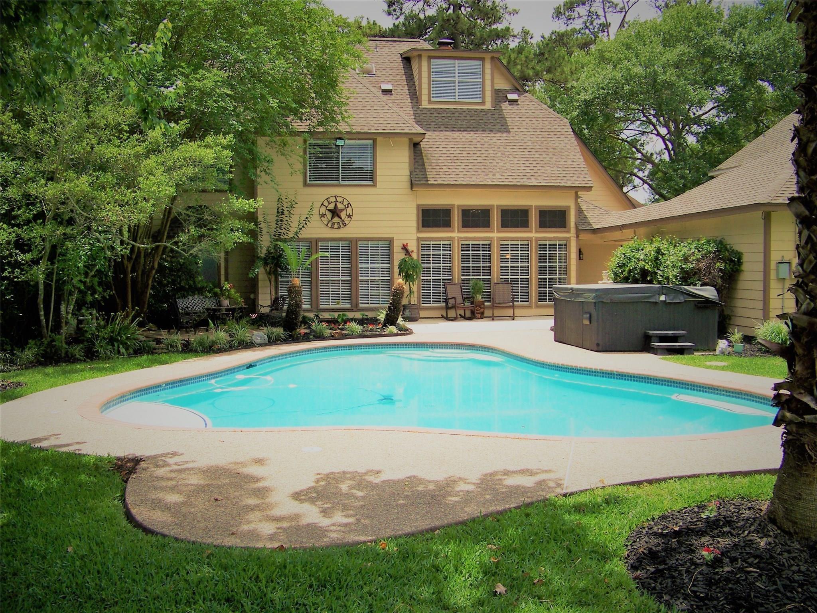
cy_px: 306
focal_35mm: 36
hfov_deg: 51.4
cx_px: 408
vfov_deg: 39.7
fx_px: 850
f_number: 2.8
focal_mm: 5.85
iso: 64
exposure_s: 1/1000
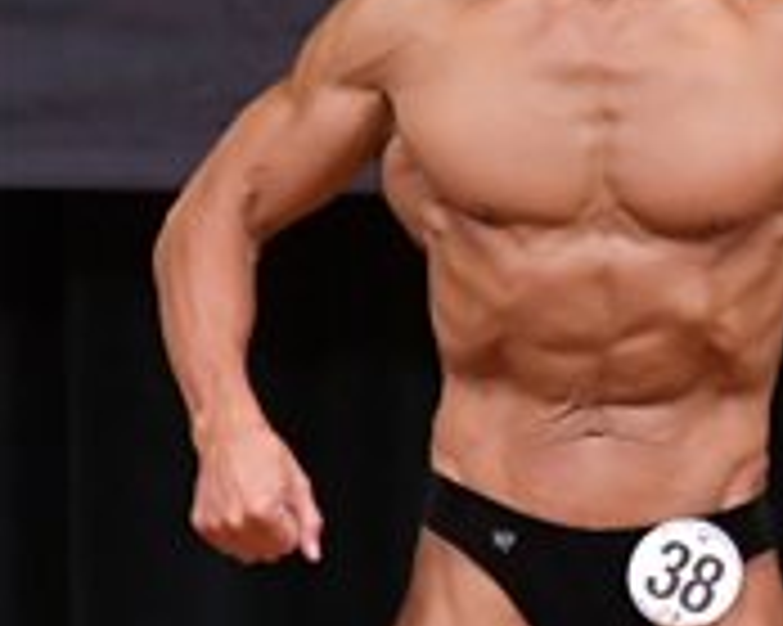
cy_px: 599
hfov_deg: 1.6
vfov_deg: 1.3
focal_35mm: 1194
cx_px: 1735
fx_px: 27654
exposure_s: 1/400
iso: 5000
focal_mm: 190
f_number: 5.6
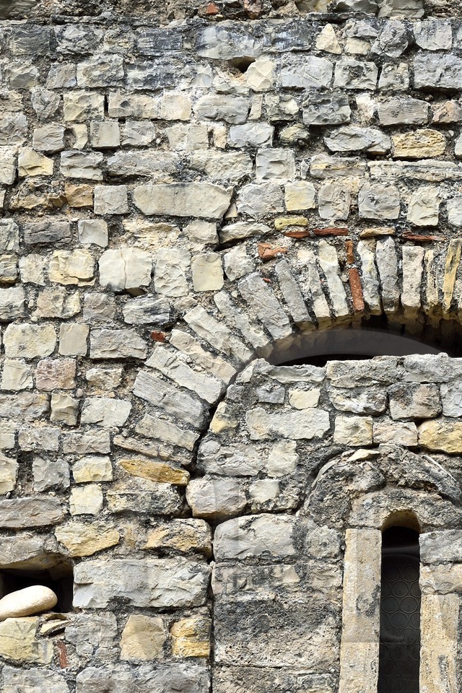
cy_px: 554
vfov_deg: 24.9
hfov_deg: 17.0
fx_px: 1540
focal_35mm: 80
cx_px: 343
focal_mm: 48
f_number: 11
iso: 400
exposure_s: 1/200
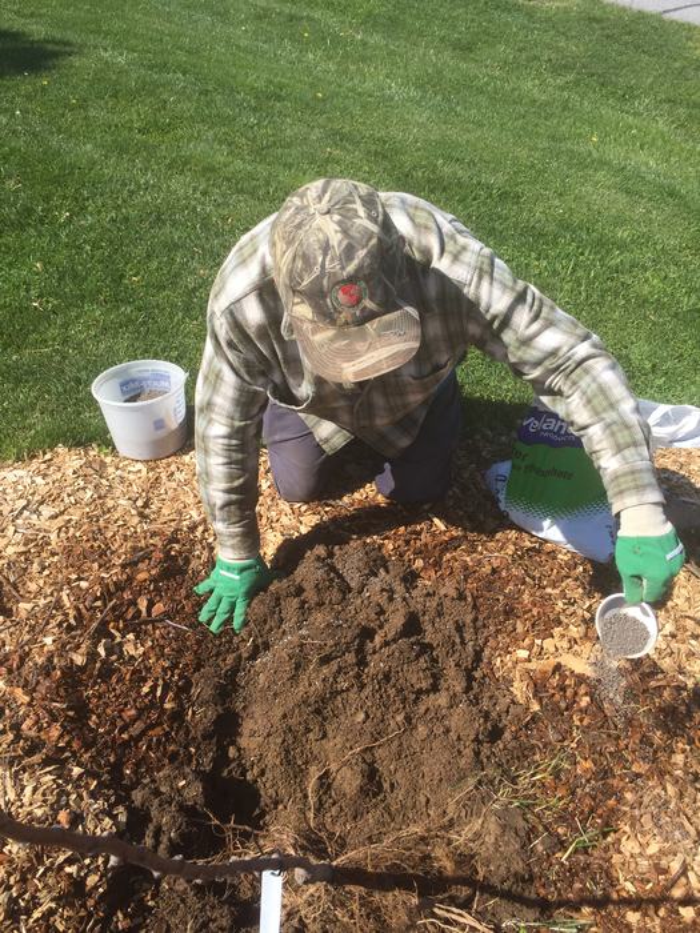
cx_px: 350
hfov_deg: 48.2
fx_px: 782
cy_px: 466
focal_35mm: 29
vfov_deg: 61.7
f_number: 2.2
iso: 32
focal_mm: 4.15
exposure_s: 1/1464
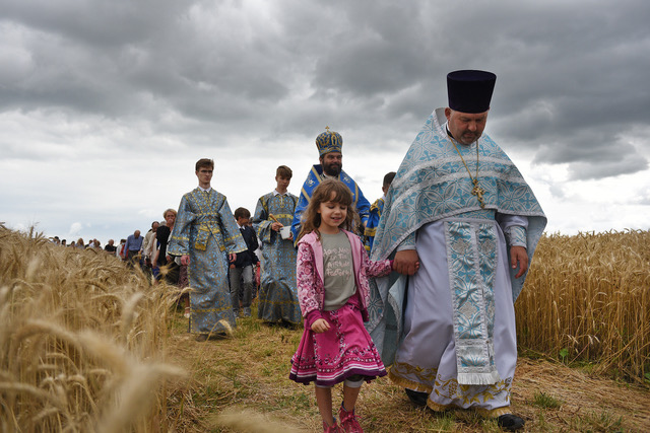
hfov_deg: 63.6
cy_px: 216
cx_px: 325
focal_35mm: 29
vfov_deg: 45.0
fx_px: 524
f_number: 3.5
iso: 400
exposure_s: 1/4000
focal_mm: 29
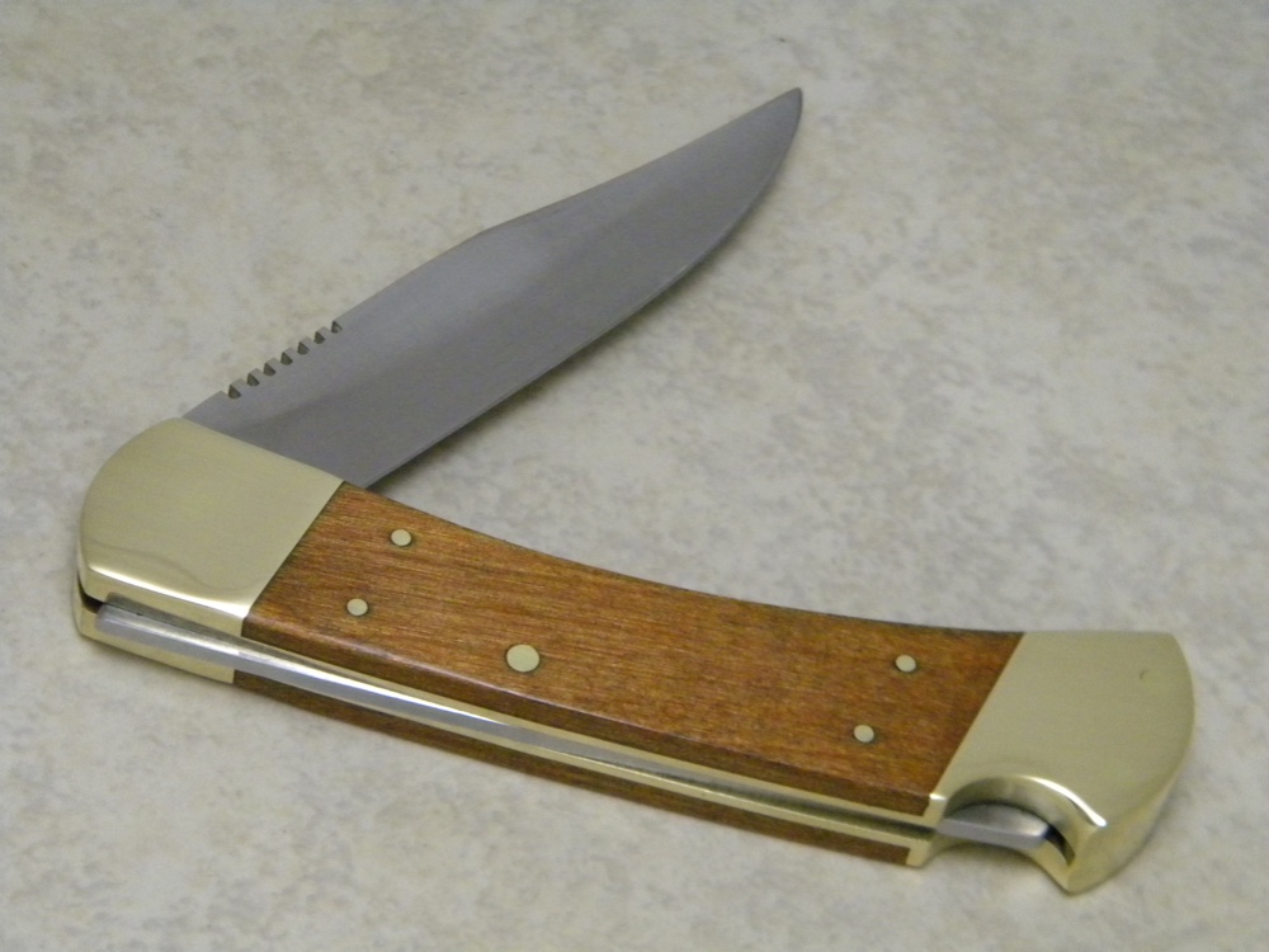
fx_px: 3849
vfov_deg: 14.1
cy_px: 476
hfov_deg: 18.7
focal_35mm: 105
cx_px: 634
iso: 800
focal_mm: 19
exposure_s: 1/51.2
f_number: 4.7
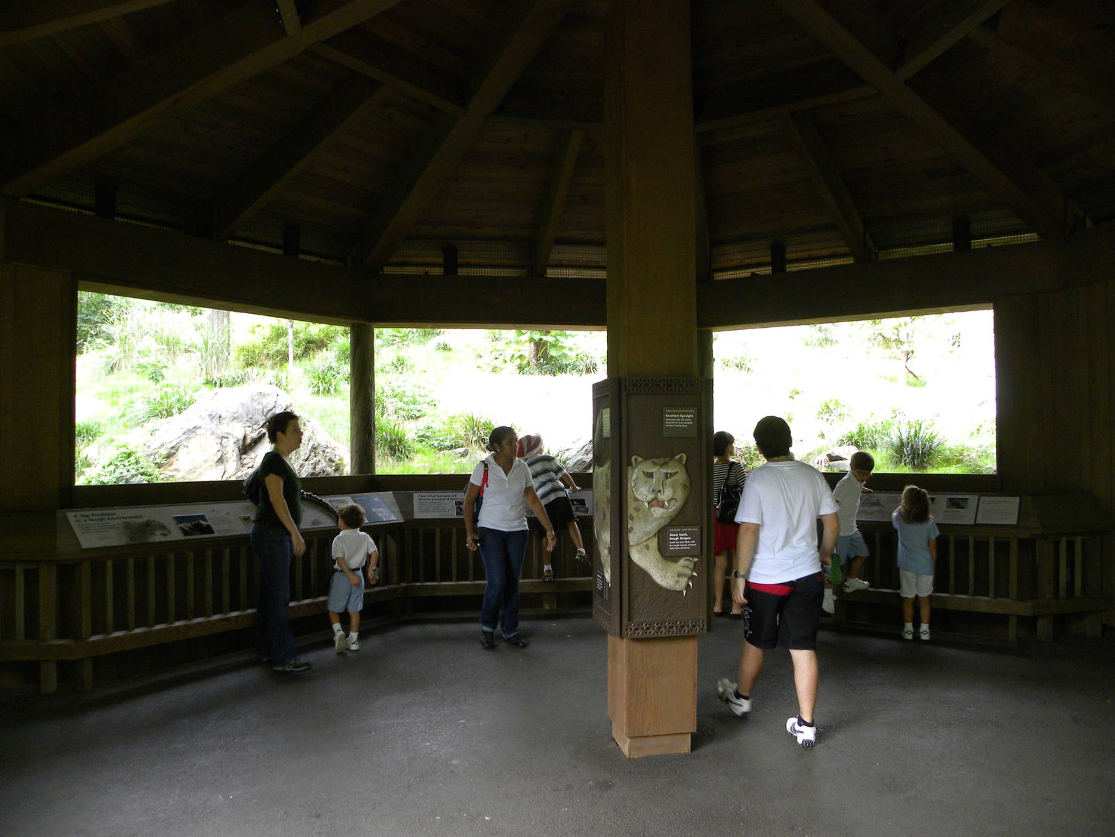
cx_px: 558
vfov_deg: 53.1
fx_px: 837
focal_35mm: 26
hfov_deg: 67.3
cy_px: 418
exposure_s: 1/61.6
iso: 166
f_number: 2.8
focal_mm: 4.6
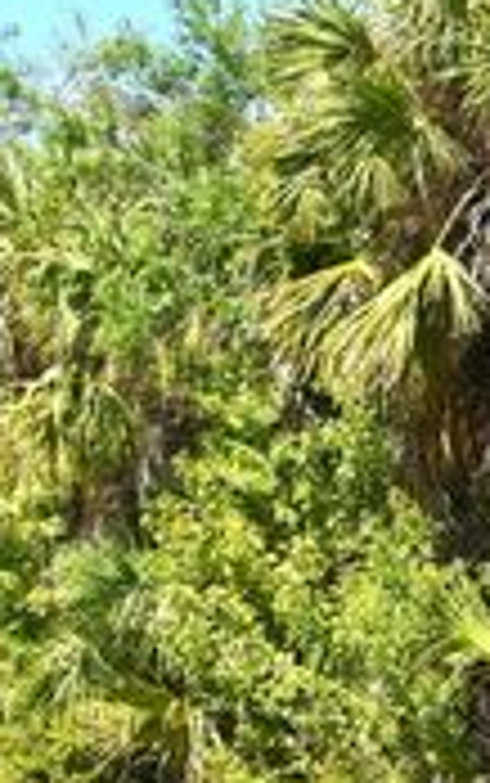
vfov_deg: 16.9
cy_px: 547
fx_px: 2624
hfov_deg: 10.1
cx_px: 863
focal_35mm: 123
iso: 100
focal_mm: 28
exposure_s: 1/250
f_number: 8
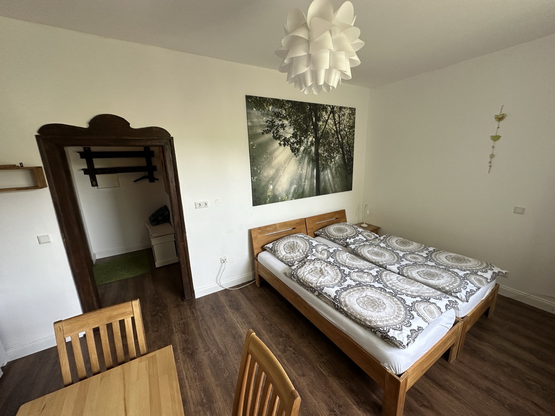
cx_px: 278
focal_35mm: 14
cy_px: 208
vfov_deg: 85.7
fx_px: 224
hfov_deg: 102.1
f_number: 2.2
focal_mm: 2.22
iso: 125
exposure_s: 1/99
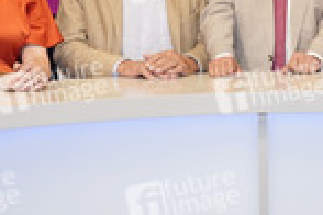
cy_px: 33
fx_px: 906
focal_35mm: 101
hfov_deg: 20.2
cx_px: 212
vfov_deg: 13.5
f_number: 5.6
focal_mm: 33
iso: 2000
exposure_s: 1/125
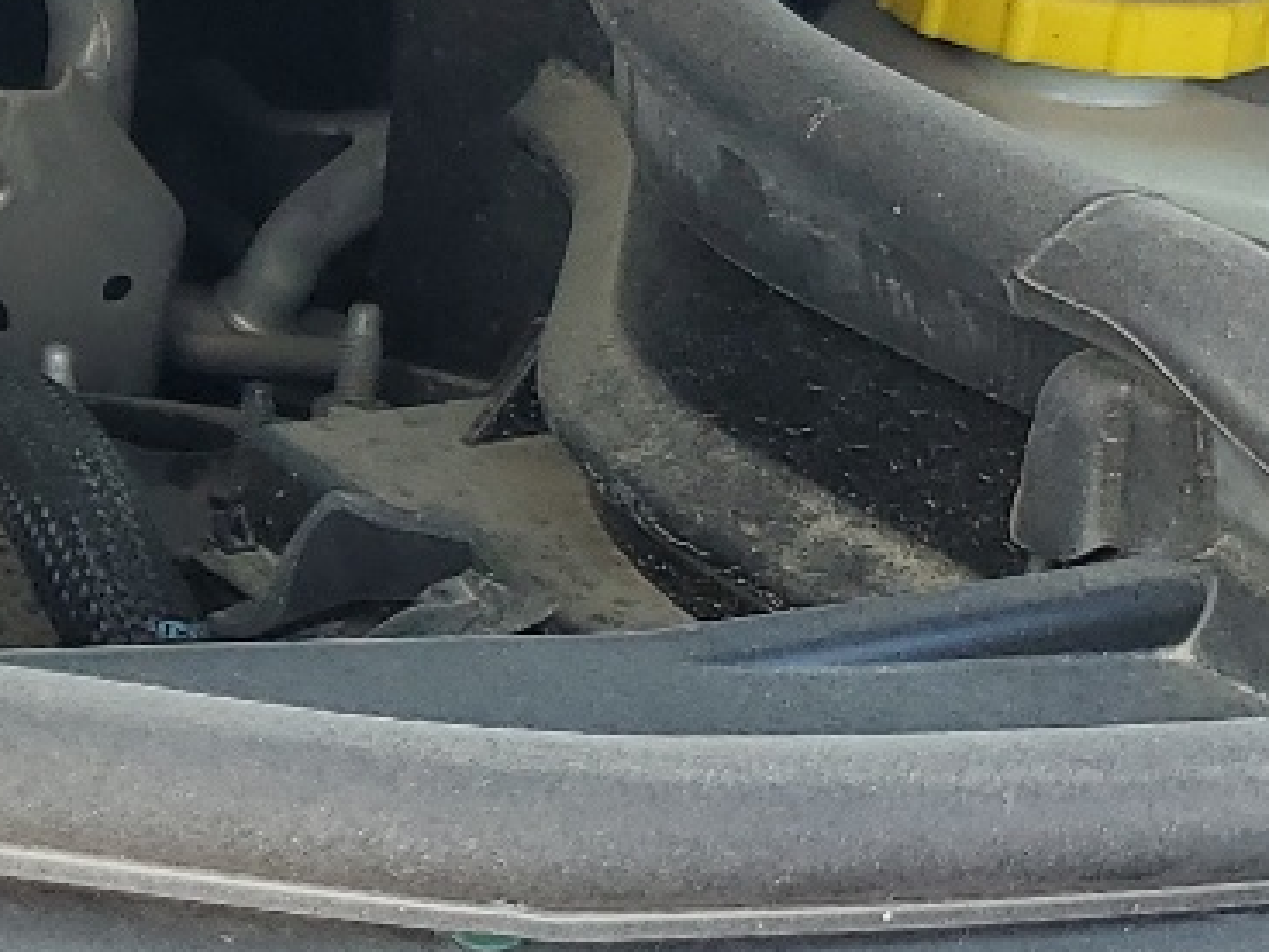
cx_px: -466
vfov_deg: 13.1
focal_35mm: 113
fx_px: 4143
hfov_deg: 16.3
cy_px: 417
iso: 50
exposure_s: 1/345
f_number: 1.5
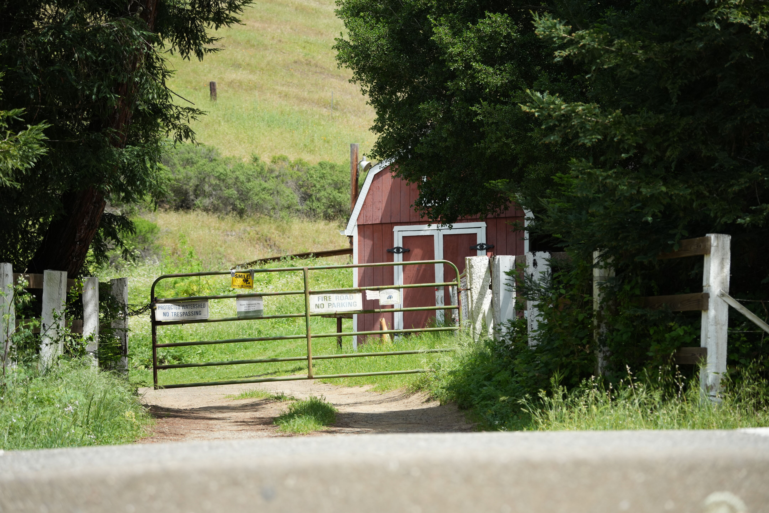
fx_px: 3033
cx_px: 384
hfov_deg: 14.4
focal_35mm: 142
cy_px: 256
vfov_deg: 9.7
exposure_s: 1/800
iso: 500
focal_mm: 142
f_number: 5.6
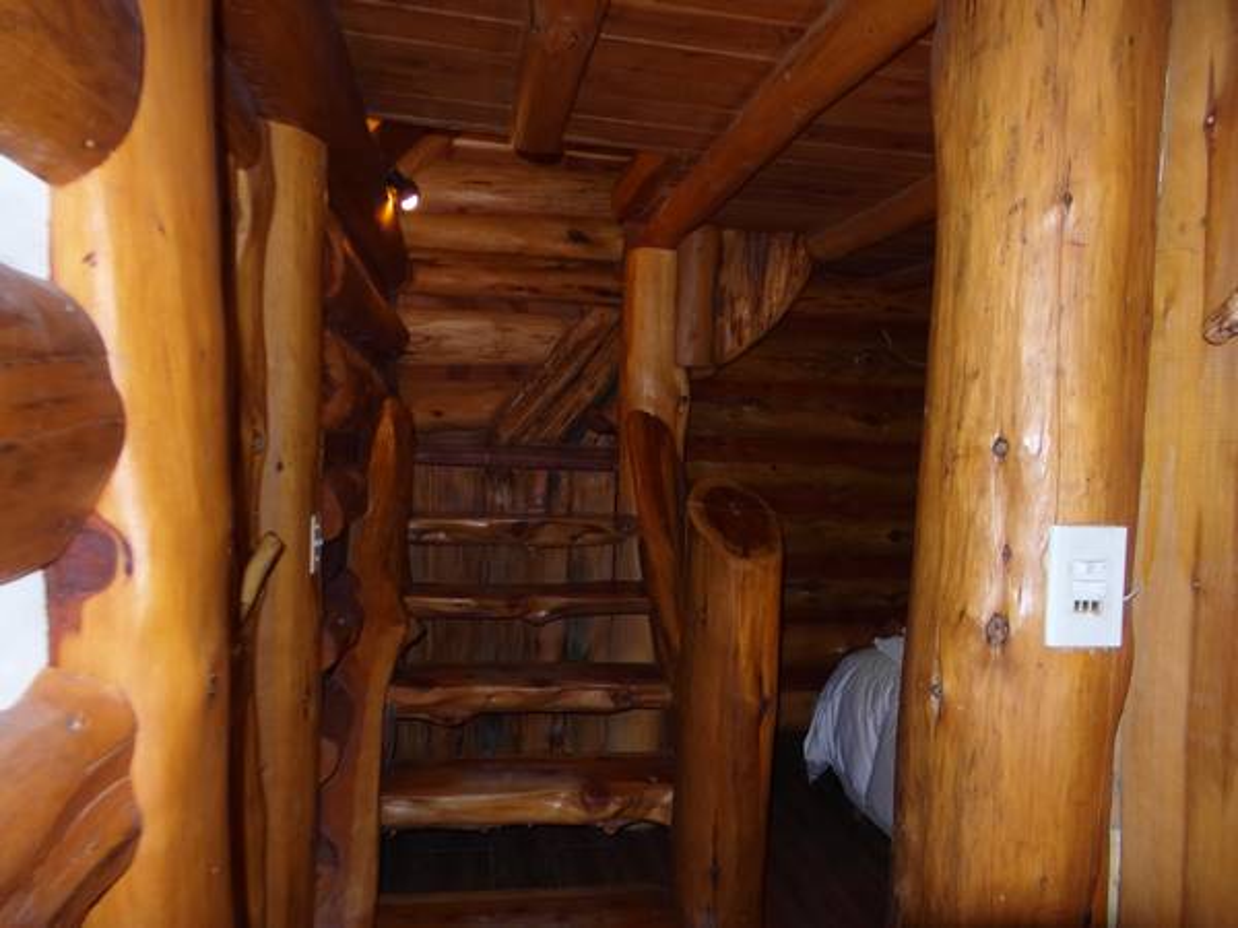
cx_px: 619
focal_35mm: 23
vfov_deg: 58.9
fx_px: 823
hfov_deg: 73.9
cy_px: 464
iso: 100
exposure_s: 1/45
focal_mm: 4.1
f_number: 2.8
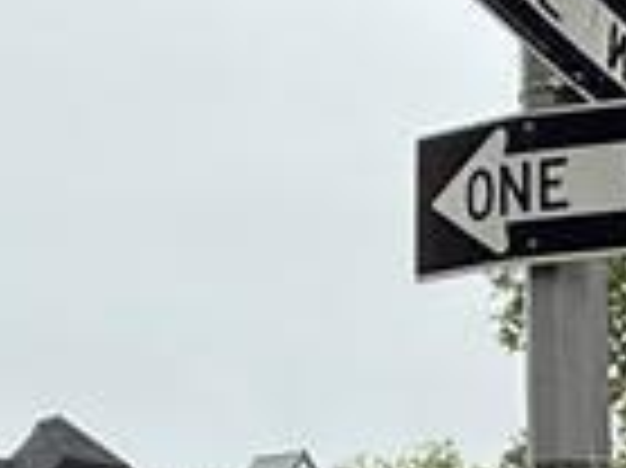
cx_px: 1329
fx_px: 1861
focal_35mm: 103
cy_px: 644
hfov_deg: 14.8
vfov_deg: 13.7
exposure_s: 1/1534
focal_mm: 2.22
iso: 64
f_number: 2.2
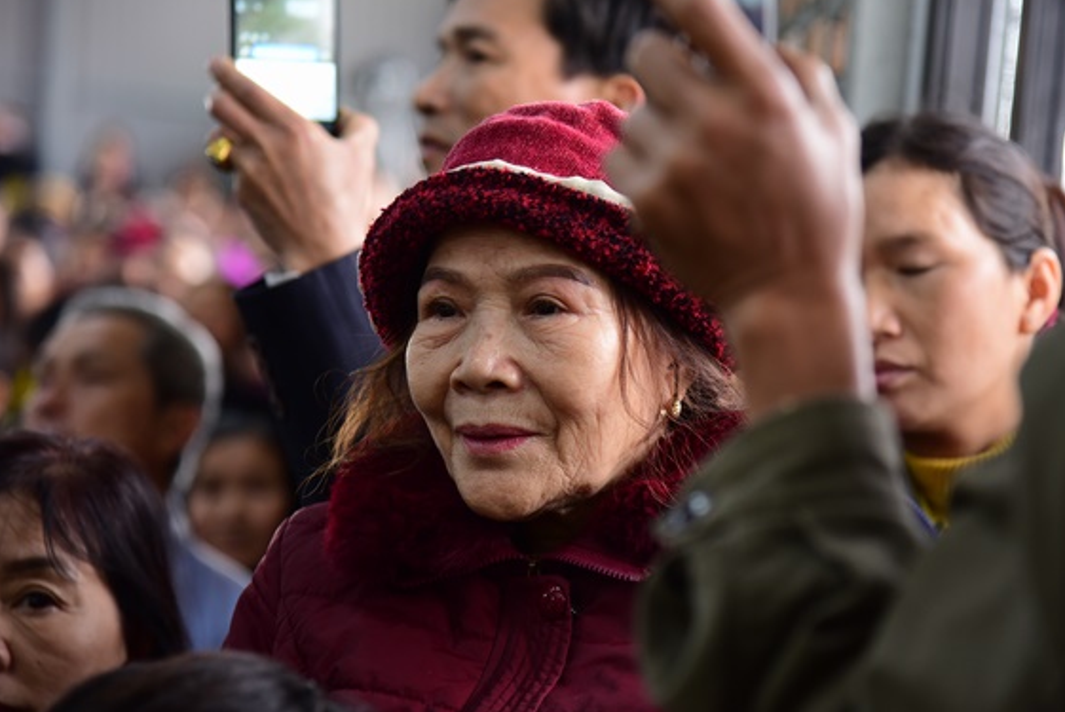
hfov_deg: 14.7
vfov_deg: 9.9
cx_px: 611
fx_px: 4115
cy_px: 357
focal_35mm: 139
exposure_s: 1/80
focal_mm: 120
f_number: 4
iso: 1250
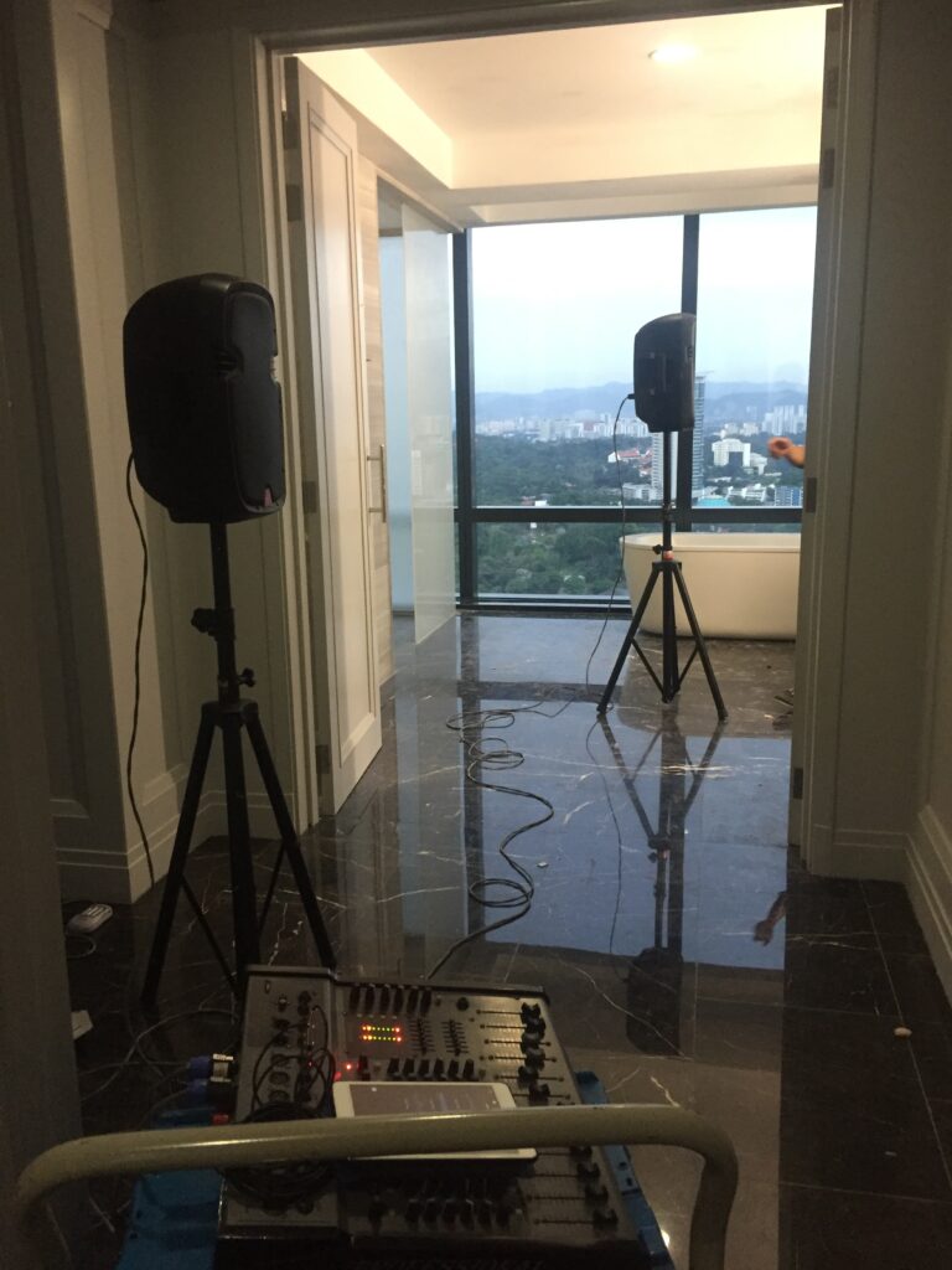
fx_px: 1063
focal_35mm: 29
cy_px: 635
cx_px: 476
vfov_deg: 61.7
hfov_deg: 48.2
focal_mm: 4.15
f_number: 2.2
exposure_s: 1/33
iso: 250
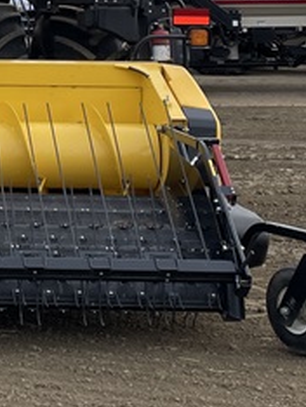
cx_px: -195
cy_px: 31
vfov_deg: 17.3
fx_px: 1318
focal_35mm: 112
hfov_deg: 12.4
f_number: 1.6
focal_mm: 4.2
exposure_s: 1/1473
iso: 32
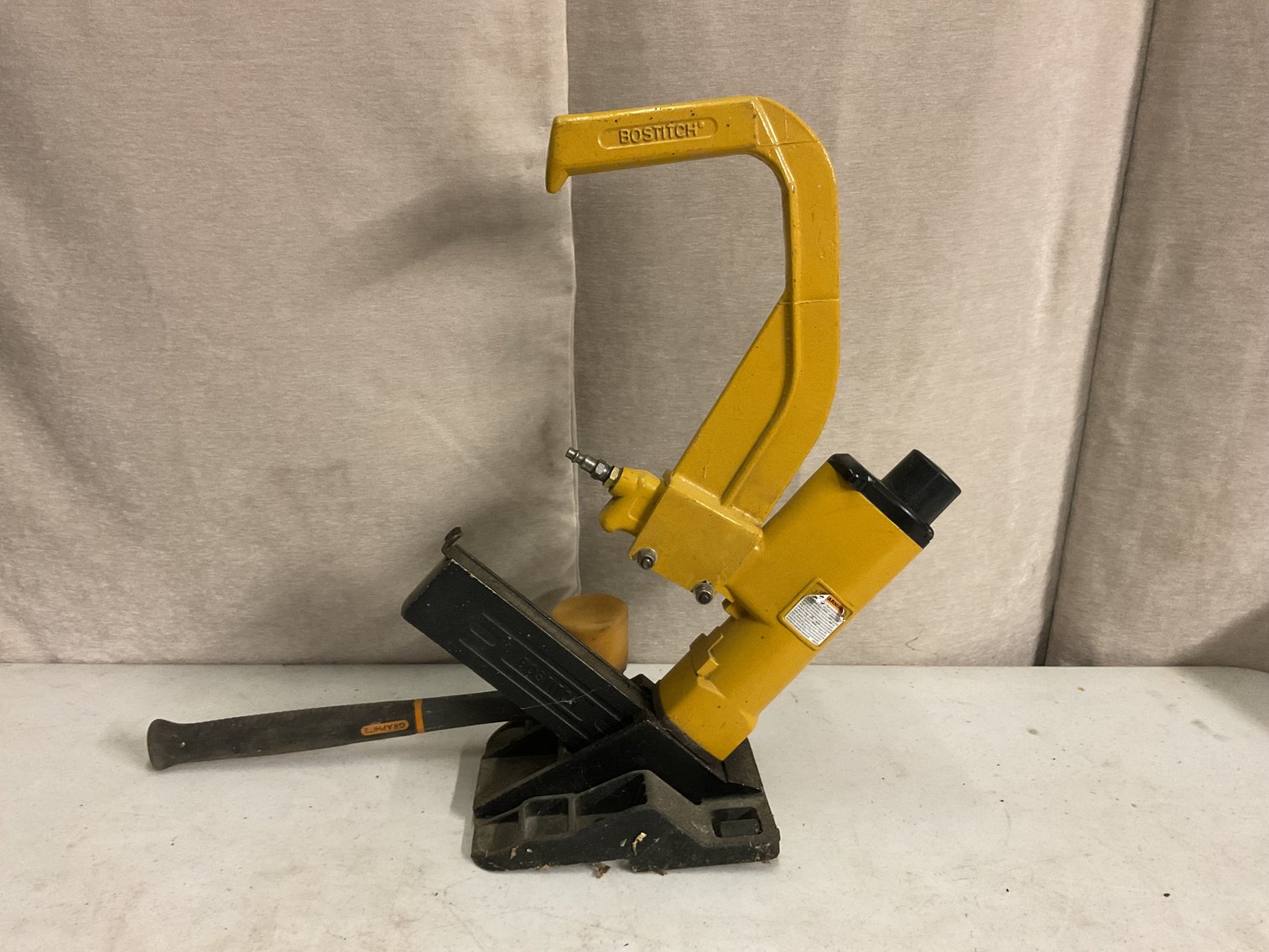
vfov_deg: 48.2
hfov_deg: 61.7
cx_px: 634
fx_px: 1063
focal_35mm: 29
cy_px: 476
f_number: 1.8
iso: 250
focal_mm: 3
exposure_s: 1/60
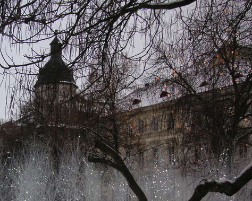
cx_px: 57
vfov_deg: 24.6
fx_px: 455
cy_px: 156
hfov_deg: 30.4
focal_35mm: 61
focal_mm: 6.1
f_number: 2.8
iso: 100
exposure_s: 1/45
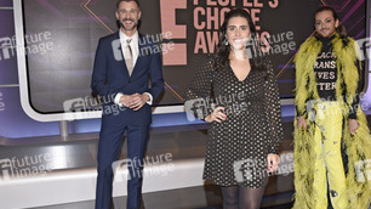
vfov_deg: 31.7
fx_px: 364
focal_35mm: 37
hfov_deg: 53.4
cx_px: 232
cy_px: 137
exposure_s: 1/125
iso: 640
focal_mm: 24
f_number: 6.3
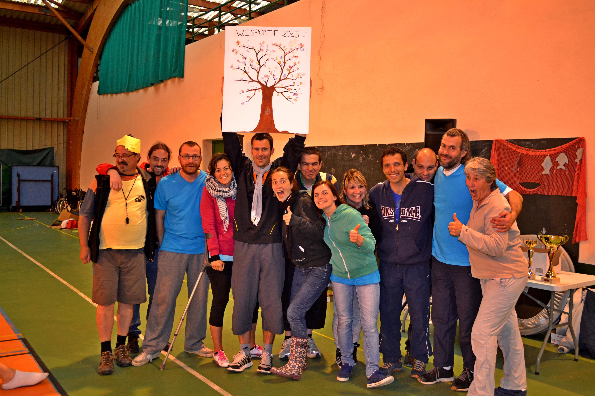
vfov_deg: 40.0
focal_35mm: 33
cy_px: 198
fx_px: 545
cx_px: 298
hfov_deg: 57.2
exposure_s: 1/60
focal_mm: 22
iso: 1000
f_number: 3.8
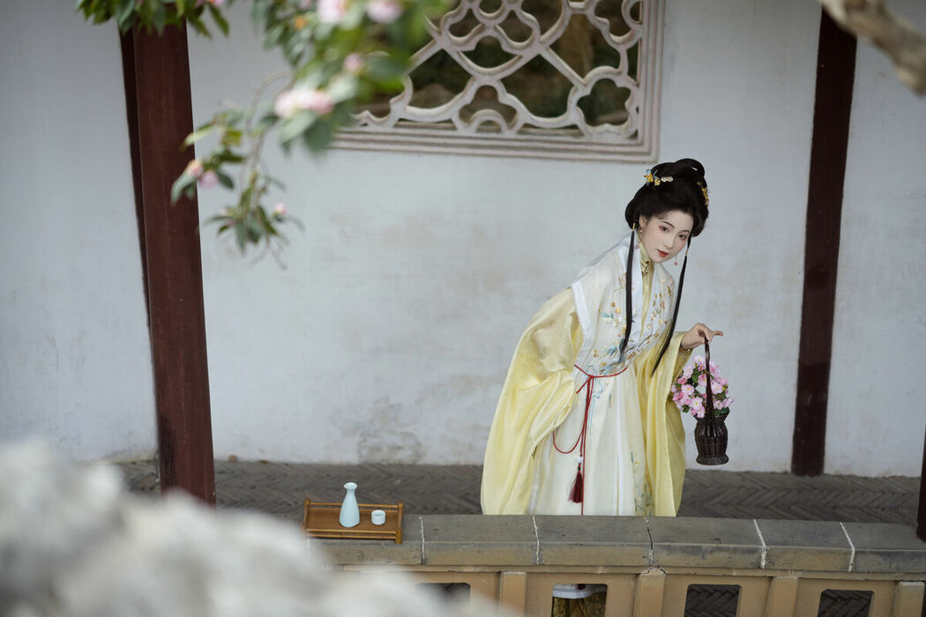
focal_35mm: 85
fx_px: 2186
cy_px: 308
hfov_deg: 23.9
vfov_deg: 16.1
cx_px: 463
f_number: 1.4
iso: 100
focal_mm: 85
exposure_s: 1/250
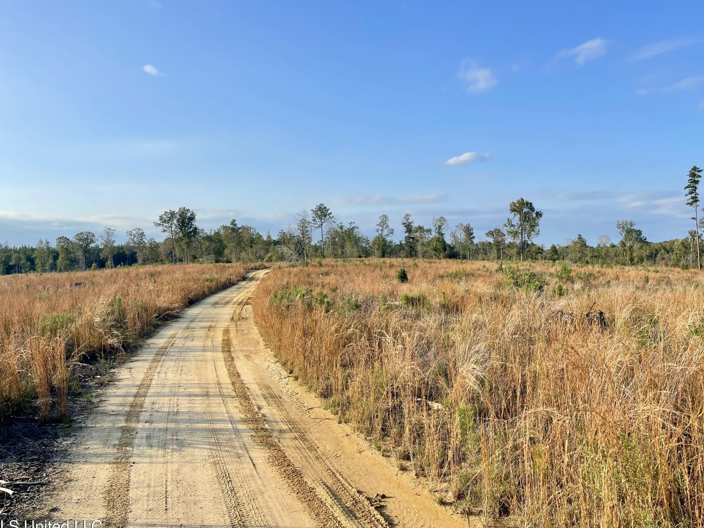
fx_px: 549
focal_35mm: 27
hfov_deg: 65.3
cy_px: 267
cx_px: 365
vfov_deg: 51.3
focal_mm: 5.1
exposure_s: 1/2660
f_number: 1.6
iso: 32
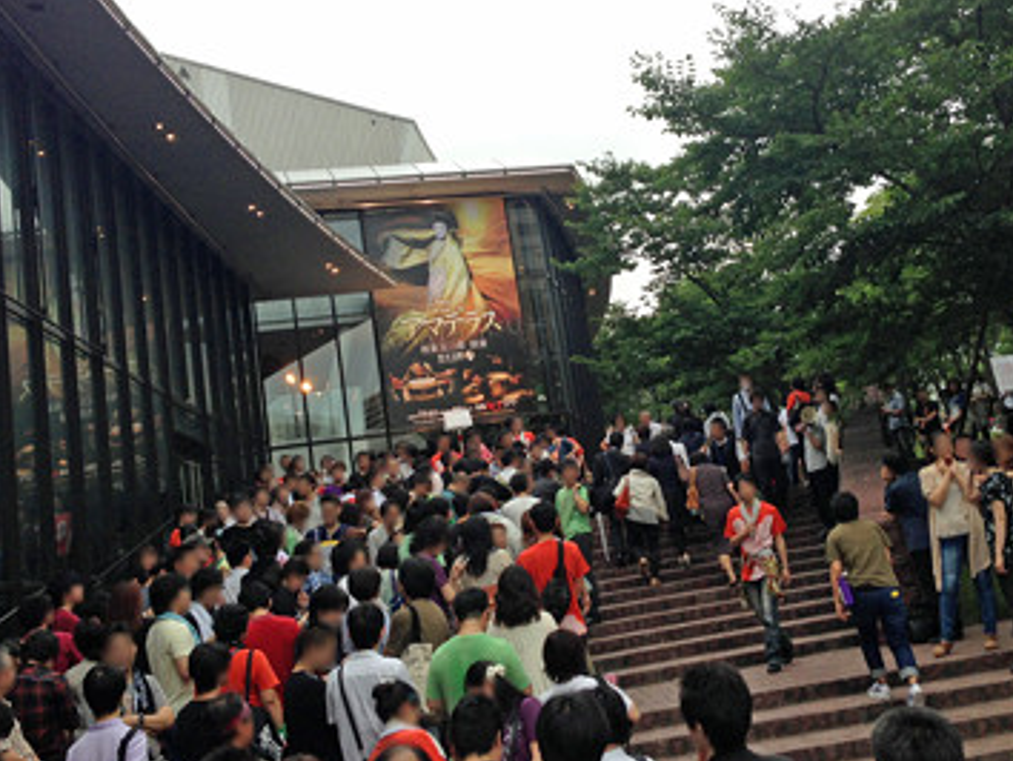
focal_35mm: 42
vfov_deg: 34.3
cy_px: 320
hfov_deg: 44.7
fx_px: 1230
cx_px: 549
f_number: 2.4
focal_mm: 4.13
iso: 50
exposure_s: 1/120
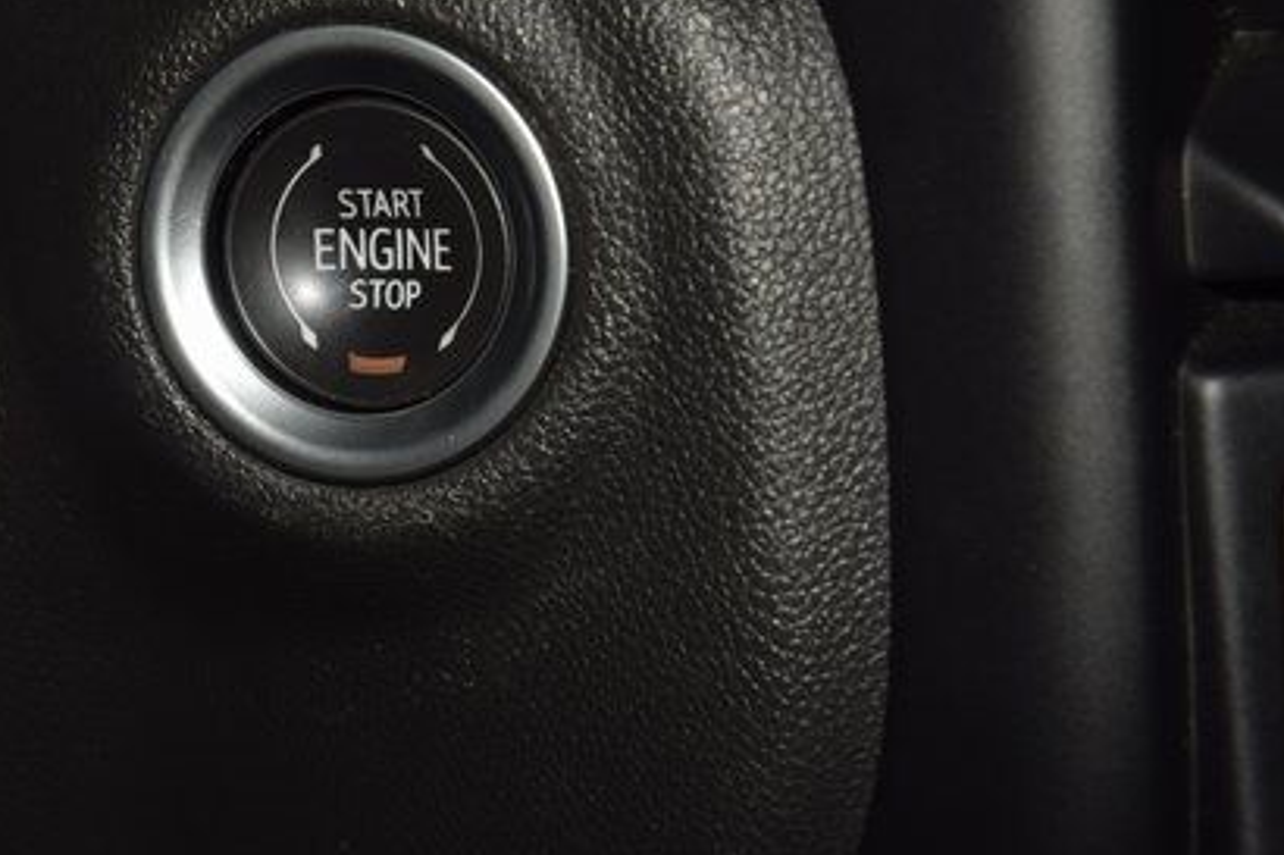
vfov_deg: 8.4
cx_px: 410
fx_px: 5847
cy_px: 277
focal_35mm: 164
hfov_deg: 12.5
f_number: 8
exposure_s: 1/125
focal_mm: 70
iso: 100
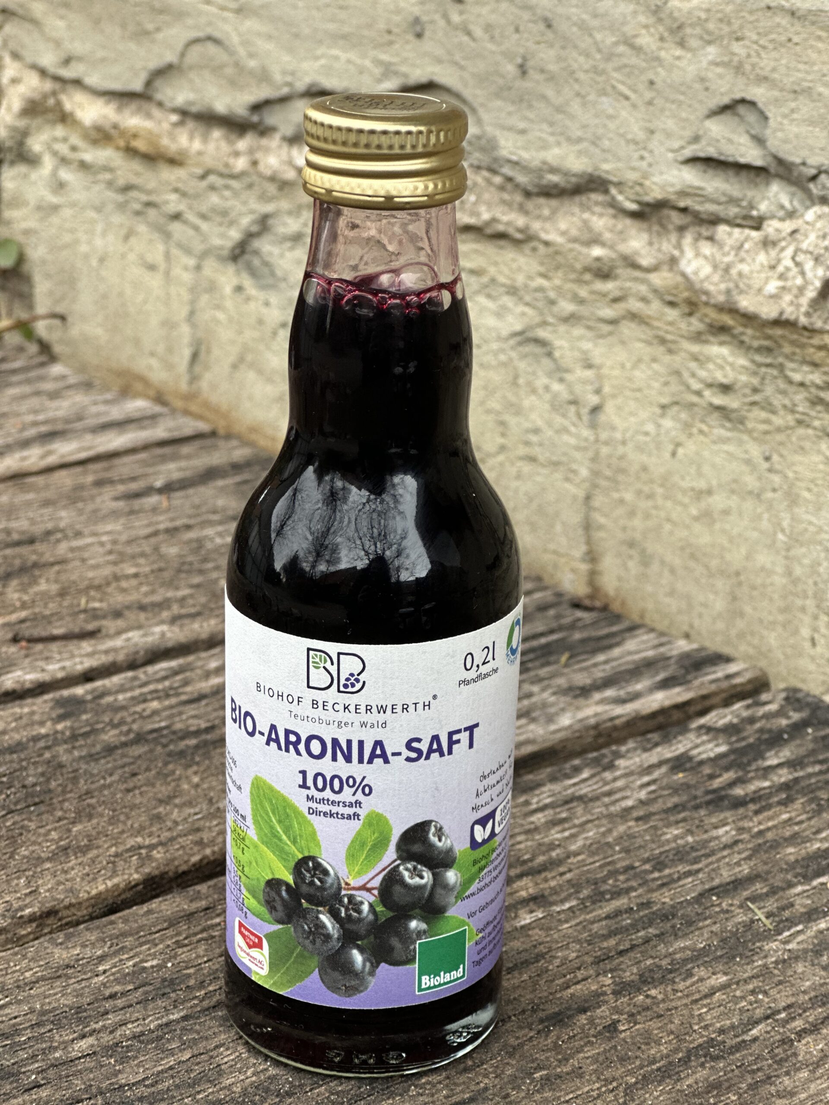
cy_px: 552
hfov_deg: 19.1
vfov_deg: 25.3
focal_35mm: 77
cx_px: 414
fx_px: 2459
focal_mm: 9
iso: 100
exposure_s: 1/121
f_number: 2.8
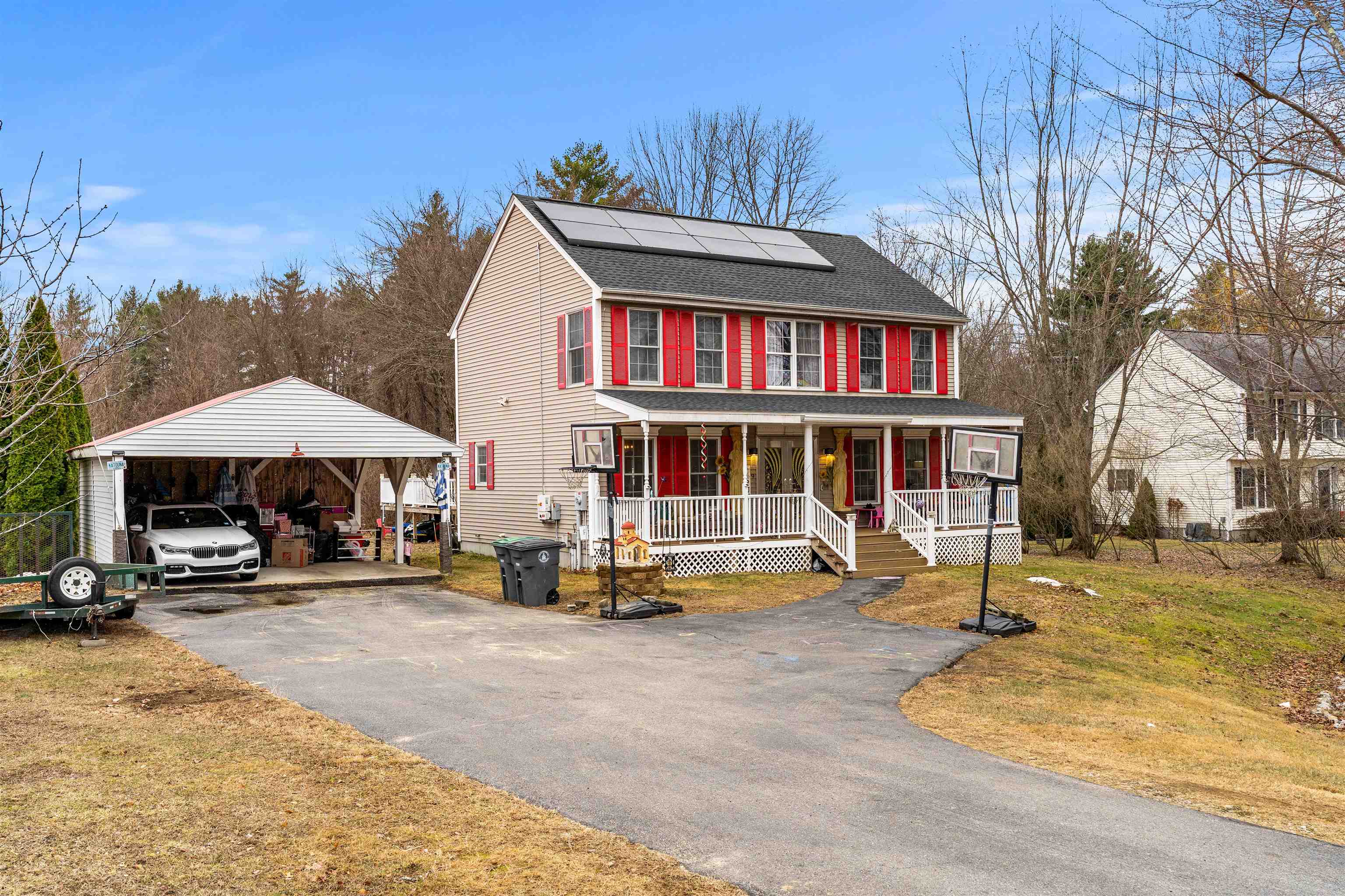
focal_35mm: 30
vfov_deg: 43.6
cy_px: 448
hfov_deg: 61.9
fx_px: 1121
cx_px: 672
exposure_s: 1/125
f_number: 8
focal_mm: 30
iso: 400
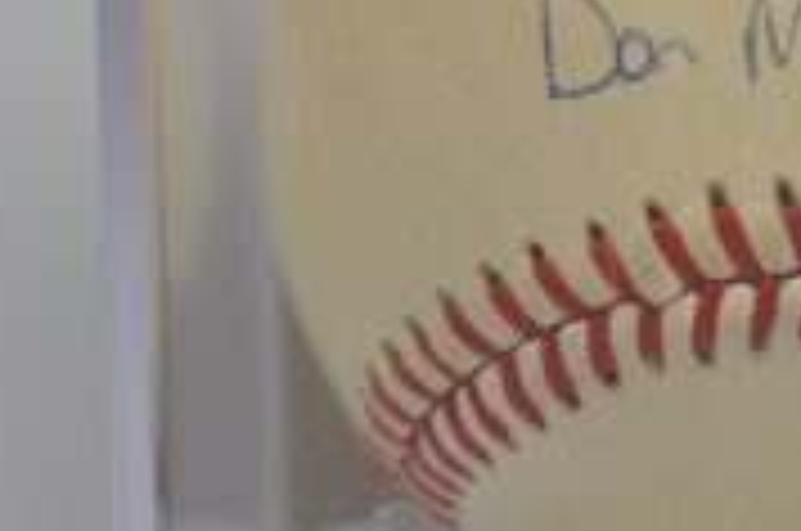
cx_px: 778
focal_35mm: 240
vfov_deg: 5.7
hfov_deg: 8.6
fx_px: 5330
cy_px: 191
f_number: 4.5
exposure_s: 1/80
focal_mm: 40
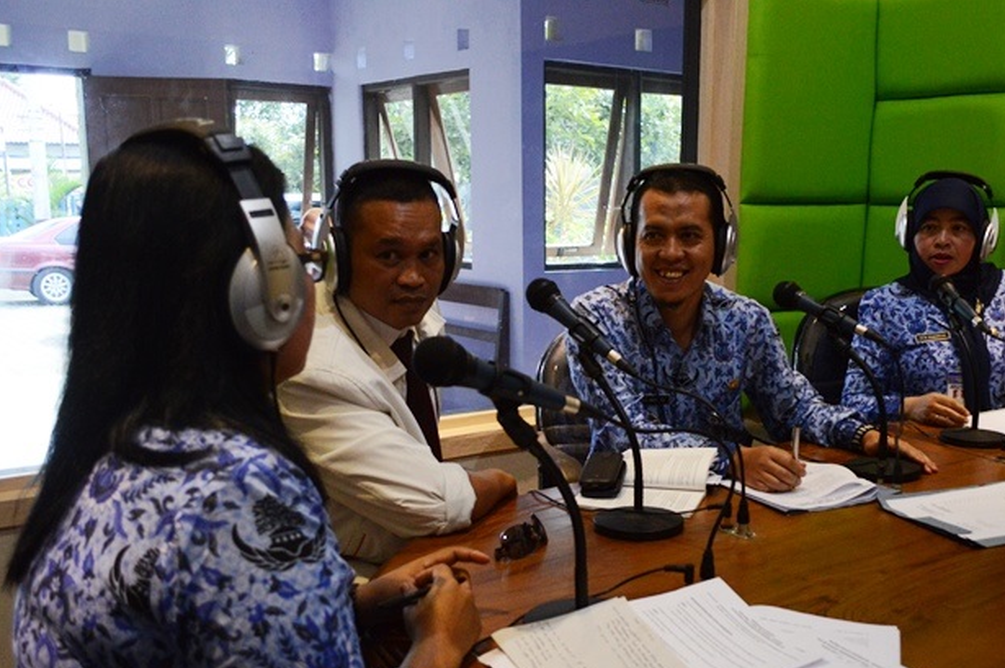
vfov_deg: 33.9
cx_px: 598
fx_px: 1088
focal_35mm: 39
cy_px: 433
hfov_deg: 49.3
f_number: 3.8
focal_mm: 20
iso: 1600
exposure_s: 1/30
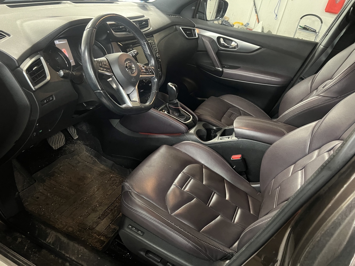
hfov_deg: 67.3
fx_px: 267
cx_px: 178
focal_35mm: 26
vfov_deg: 53.1
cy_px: 133
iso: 640
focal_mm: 5.7
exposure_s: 1/25
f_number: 1.5
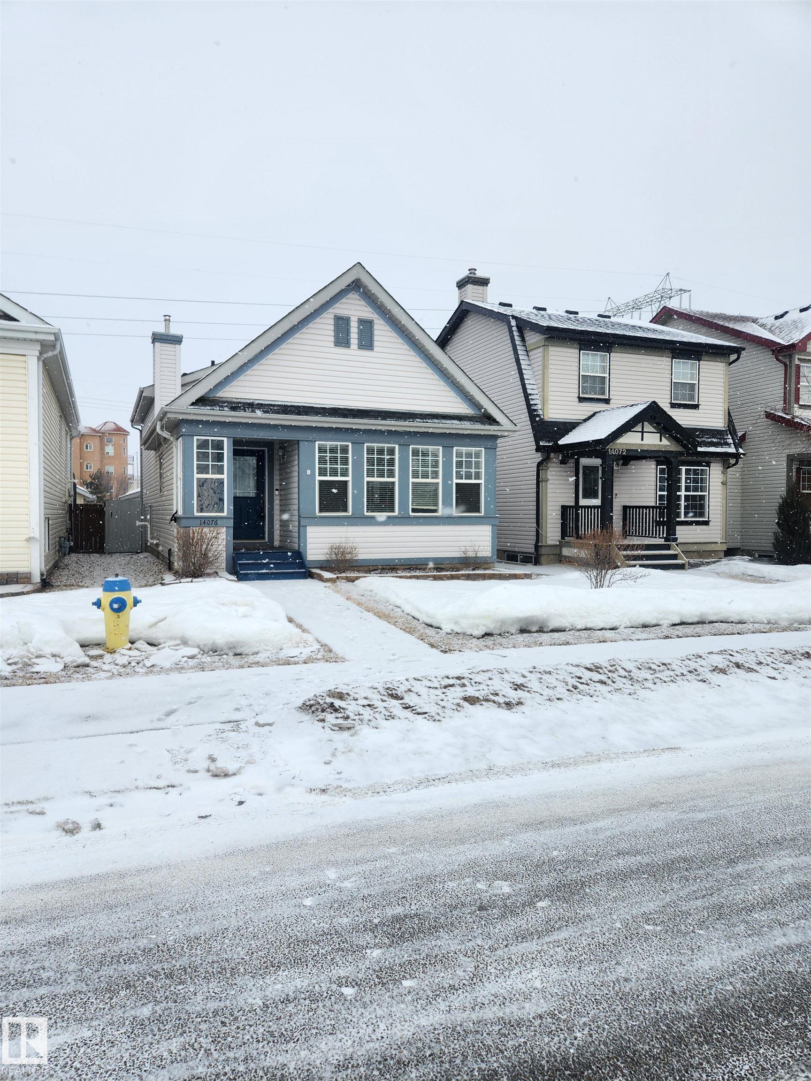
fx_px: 718
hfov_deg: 58.9
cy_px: 540
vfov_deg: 73.9
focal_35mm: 23
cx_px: 406
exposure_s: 1/1571
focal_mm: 5.4
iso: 20
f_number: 1.8
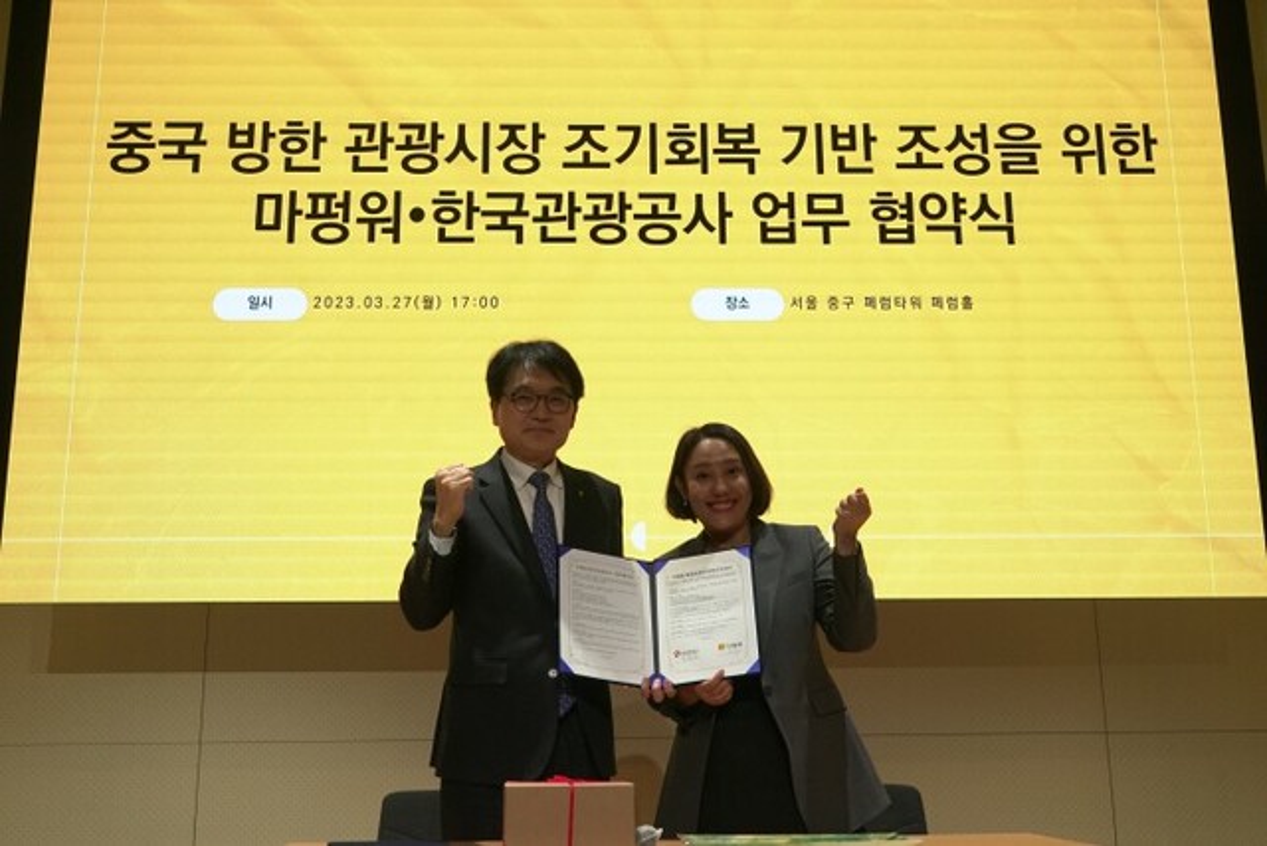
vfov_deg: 36.9
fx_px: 1267
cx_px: 634
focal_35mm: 36
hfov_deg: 53.1
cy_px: 423
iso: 3200
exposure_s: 1/320
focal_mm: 36
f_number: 6.3
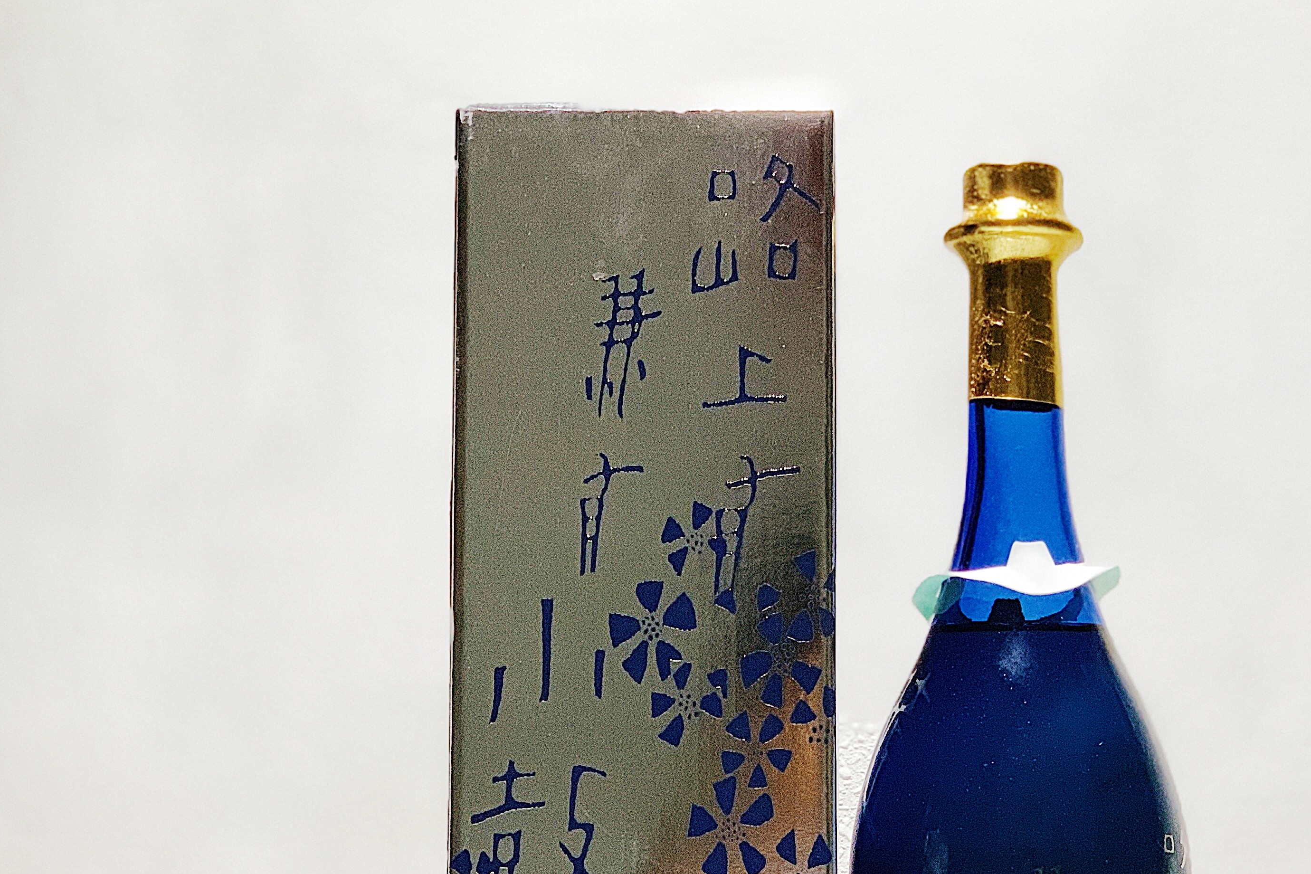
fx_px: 2877
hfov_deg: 25.6
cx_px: 840
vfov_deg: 17.2
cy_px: 589
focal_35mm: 79
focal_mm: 6
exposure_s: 1/50
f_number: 2.4
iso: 160
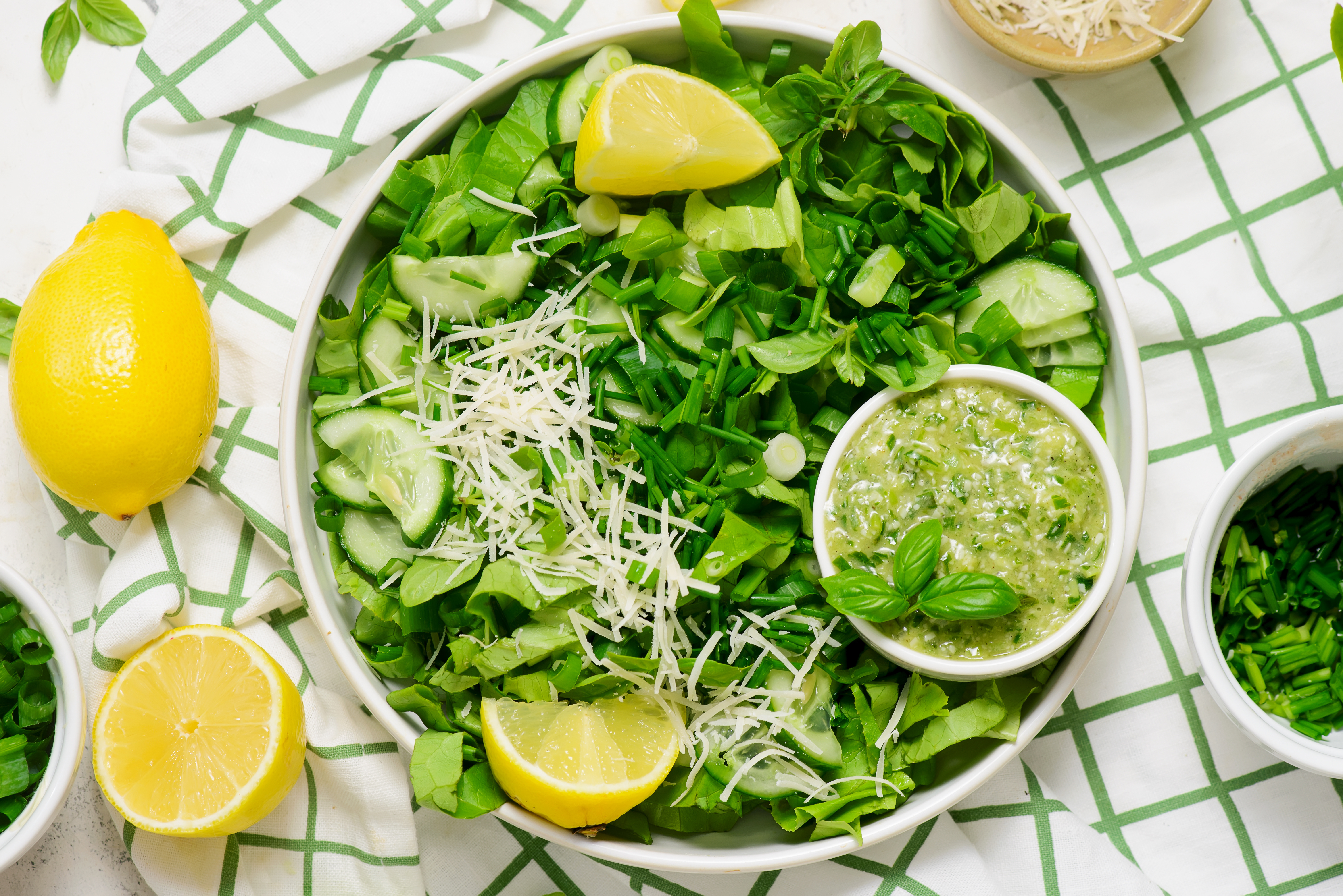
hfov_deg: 19.4
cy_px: 448
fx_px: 3918
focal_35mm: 105
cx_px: 672
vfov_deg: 13.1
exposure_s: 1/100
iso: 100
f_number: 9
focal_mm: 105
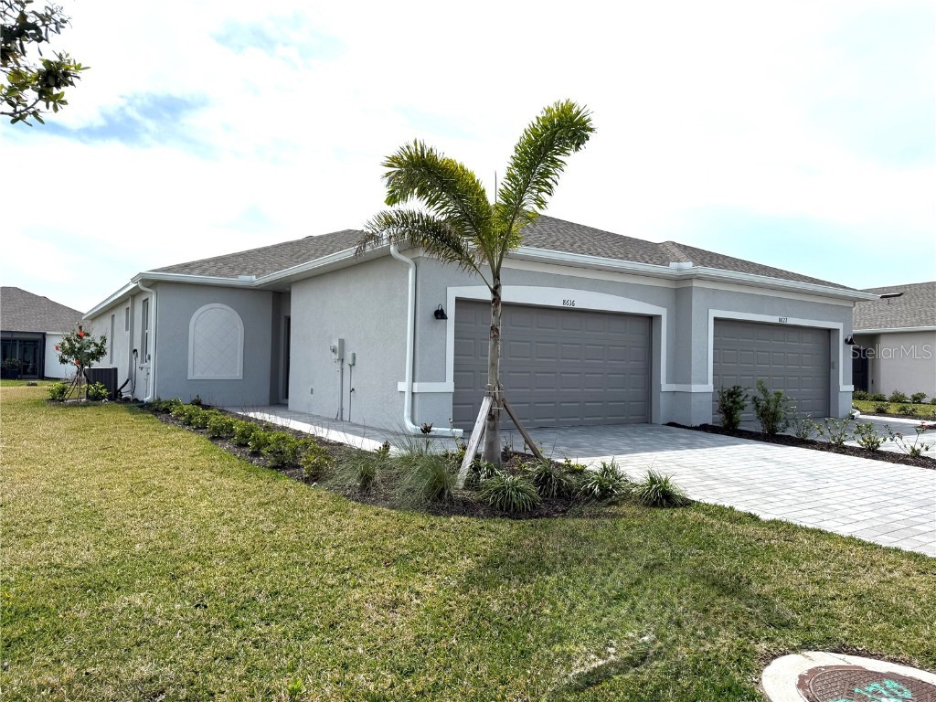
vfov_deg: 56.8
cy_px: 351
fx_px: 649
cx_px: 468
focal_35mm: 24
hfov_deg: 71.6
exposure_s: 1/9091
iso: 80
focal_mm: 6.76
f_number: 1.78
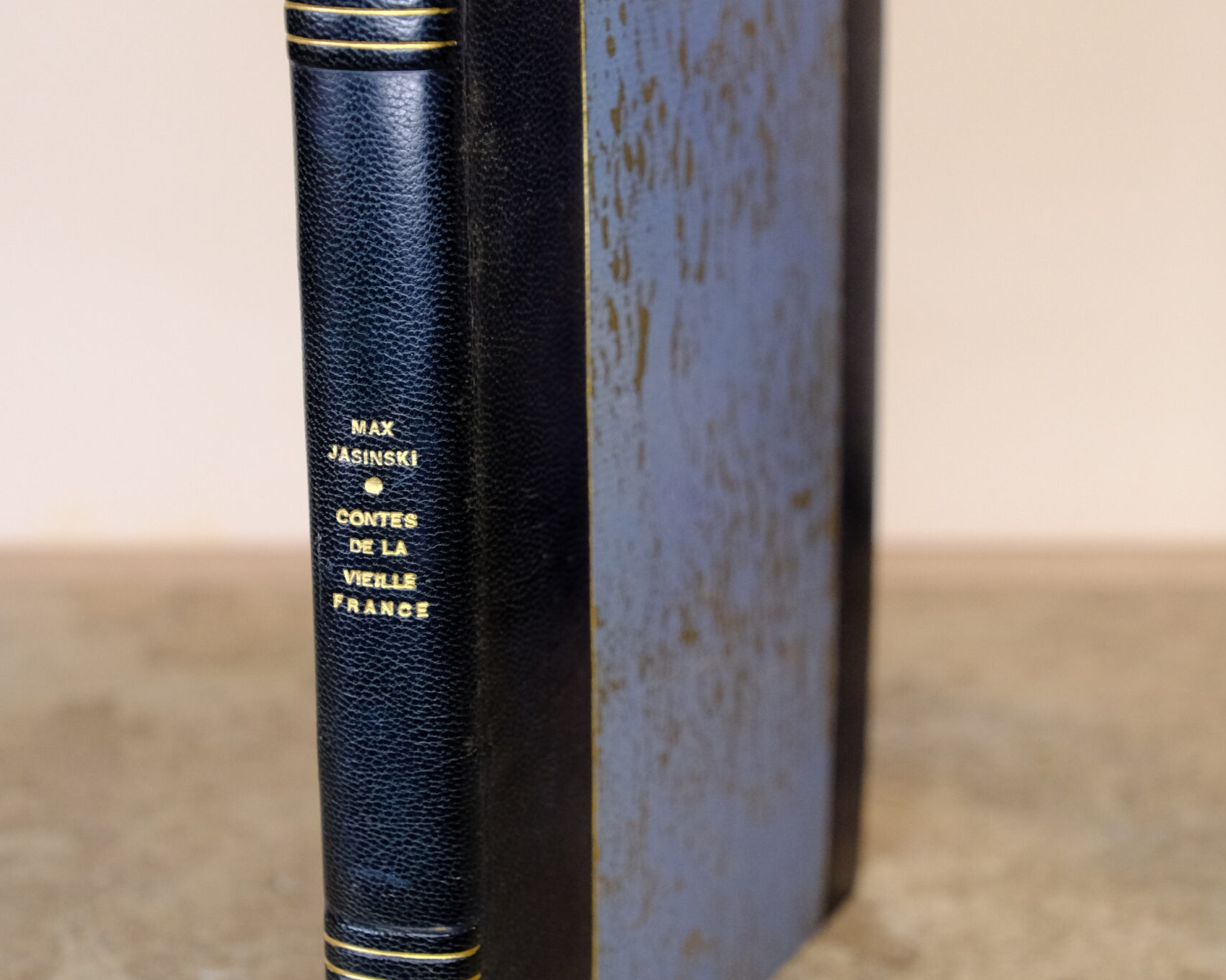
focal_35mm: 68
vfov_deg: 22.5
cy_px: 471
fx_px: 2468
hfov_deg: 27.9
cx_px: 616
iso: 2500
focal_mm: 32.1
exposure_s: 1/100
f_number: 4
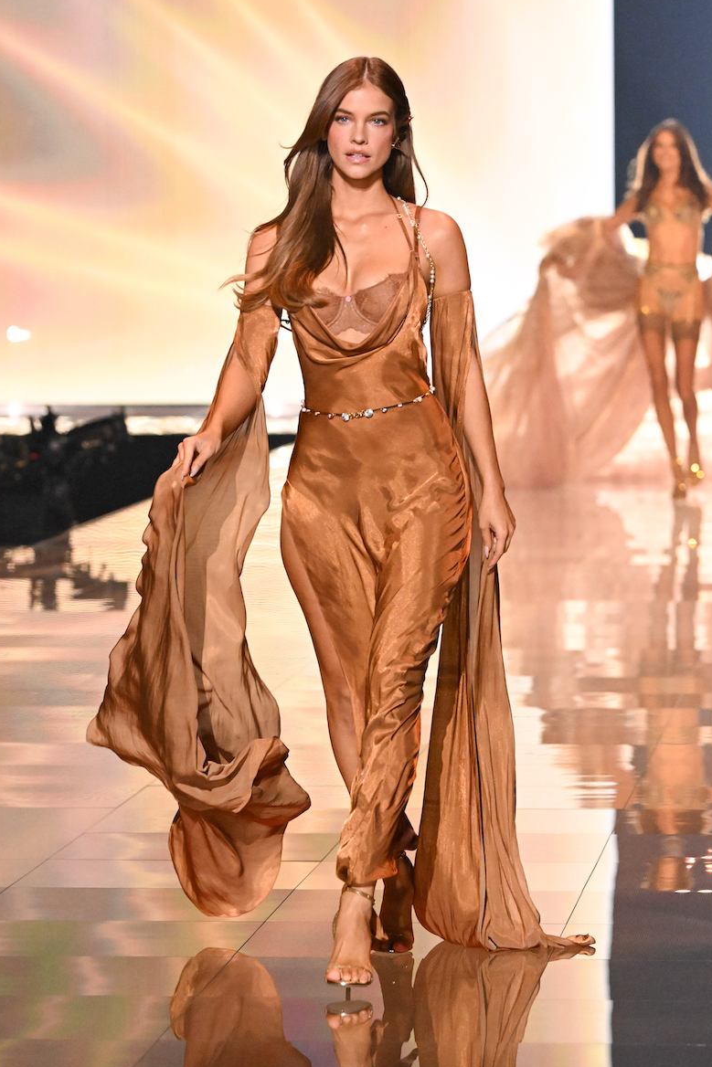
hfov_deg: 9.2
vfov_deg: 13.8
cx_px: 356
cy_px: 537
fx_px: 4419
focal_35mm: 149
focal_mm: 145
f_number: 5.6
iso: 8000
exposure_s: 1/320
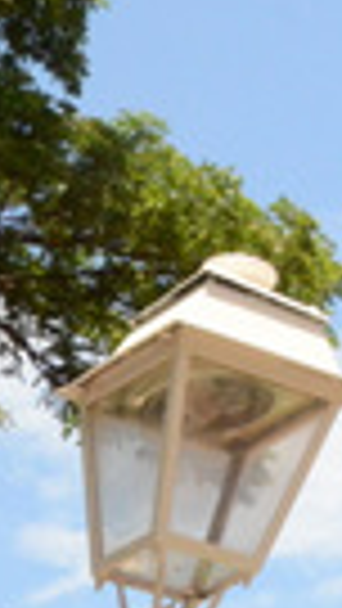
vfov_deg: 10.8
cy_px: -252
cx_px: 1354
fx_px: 3126
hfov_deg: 5.5
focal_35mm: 194
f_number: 18
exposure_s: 1/1250
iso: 3200
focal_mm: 26
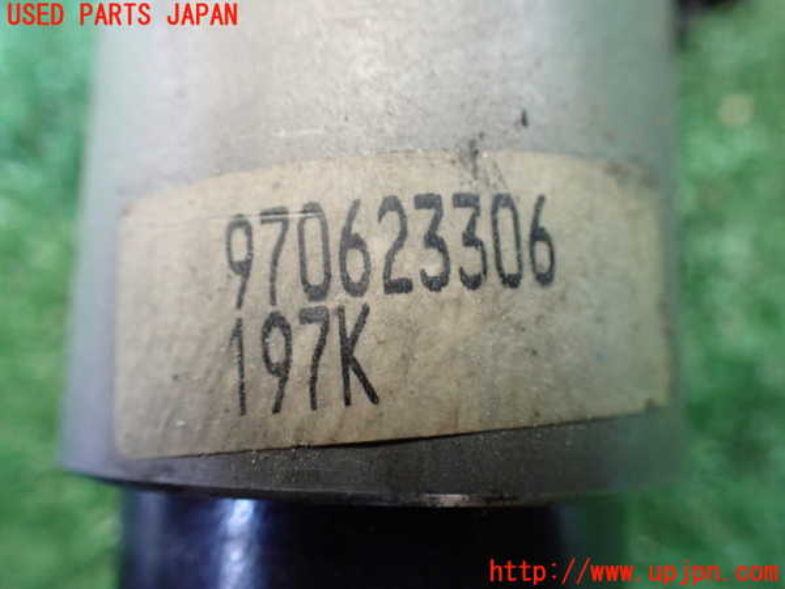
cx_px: 392
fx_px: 680
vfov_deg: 46.8
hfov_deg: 60.0
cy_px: 294
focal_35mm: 30
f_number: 2.3
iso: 800
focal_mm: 5.4
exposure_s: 1/40
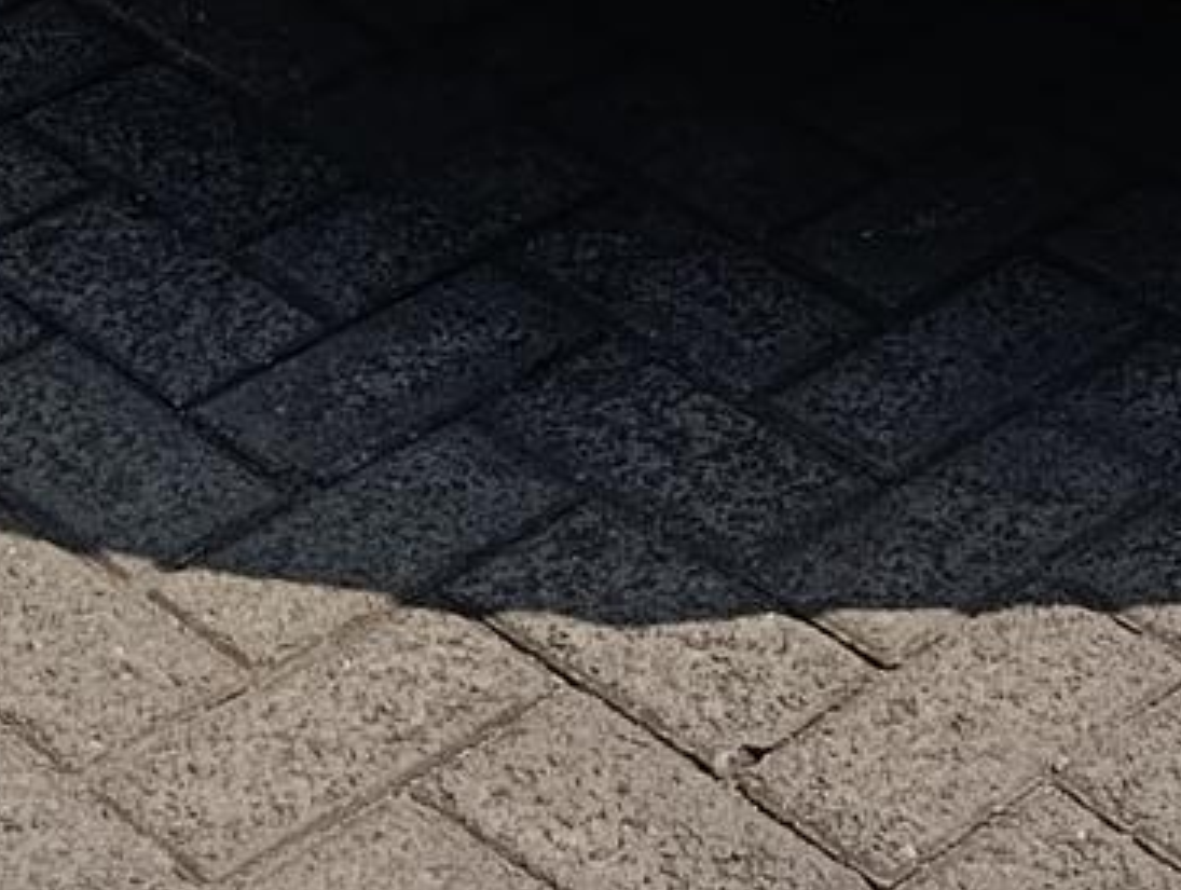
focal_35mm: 121
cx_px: 987
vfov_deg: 11.0
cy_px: -1003
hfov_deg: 16.1
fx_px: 4135
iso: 53
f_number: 1.65
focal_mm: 6.11
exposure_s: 1/900
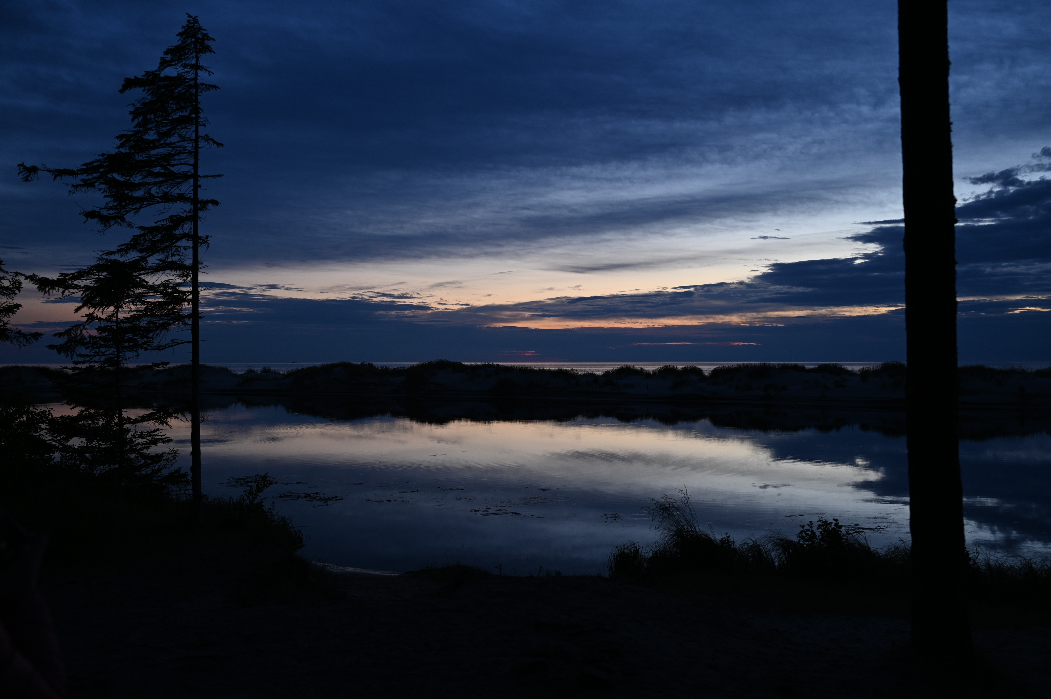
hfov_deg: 53.2
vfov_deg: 36.8
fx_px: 1050
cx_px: 526
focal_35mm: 36
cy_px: 350
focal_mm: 36
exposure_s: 1/100
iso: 360
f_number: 4
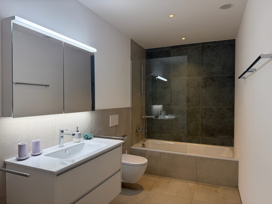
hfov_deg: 71.6
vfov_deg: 56.8
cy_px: 102
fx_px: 189
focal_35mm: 24
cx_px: 136
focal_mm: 6.76
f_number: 1.78
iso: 160
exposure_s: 1/200
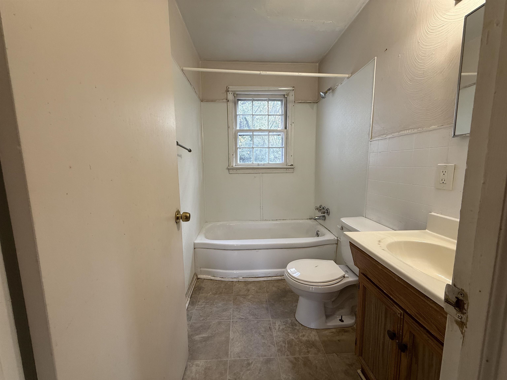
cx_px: 254
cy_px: 190
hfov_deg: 102.1
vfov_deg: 85.7
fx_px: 205
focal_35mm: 14
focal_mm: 2.22
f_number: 2.2
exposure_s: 1/120
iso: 200
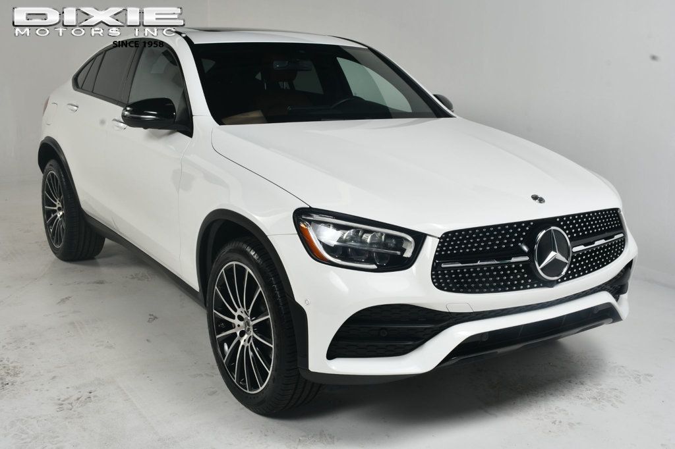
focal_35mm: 40
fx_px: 750
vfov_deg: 33.4
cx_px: 338
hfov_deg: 48.5
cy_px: 224
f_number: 14
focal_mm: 27
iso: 100
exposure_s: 1/160
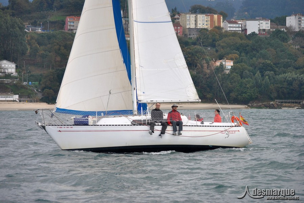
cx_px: 152
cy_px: 102
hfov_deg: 13.7
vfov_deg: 9.2
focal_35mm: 150
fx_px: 1267
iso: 200
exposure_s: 1/400
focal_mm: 100
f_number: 5
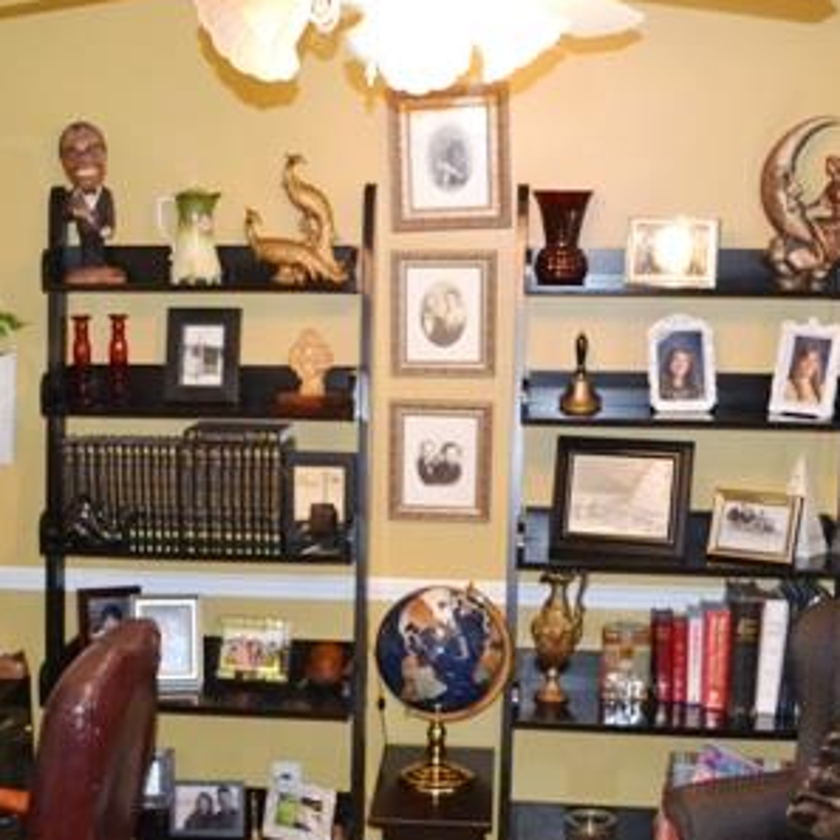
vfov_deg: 30.8
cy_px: 581
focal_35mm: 55
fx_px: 1510
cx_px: 334
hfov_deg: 31.0
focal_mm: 20
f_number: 3.8
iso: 3200
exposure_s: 1/60
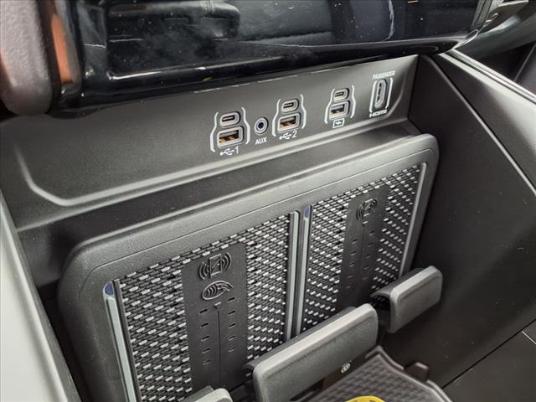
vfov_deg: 51.4
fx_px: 418
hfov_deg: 65.3
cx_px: 268
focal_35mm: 27
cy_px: 201
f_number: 1.9
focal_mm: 3.58
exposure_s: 1/40
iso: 160
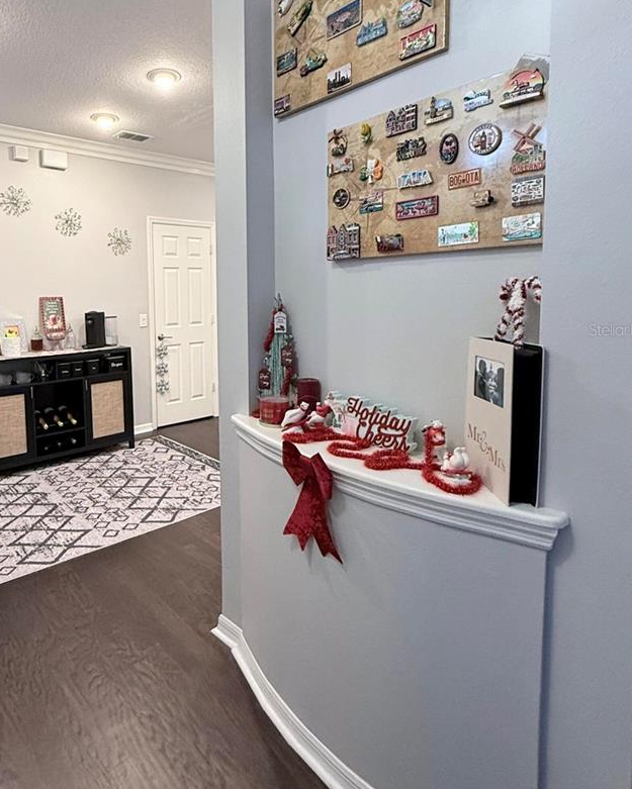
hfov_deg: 63.7
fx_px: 491
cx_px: 205
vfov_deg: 77.0
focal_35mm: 21
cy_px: 329
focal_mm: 2.22
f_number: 2.2
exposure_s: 1/60
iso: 320
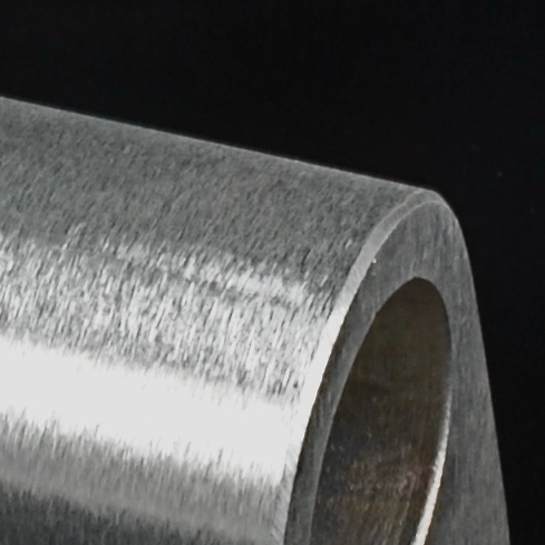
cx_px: -118
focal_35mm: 187
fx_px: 3331
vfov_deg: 9.3
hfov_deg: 9.2
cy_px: 532
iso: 100
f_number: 20
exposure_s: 1
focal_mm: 32
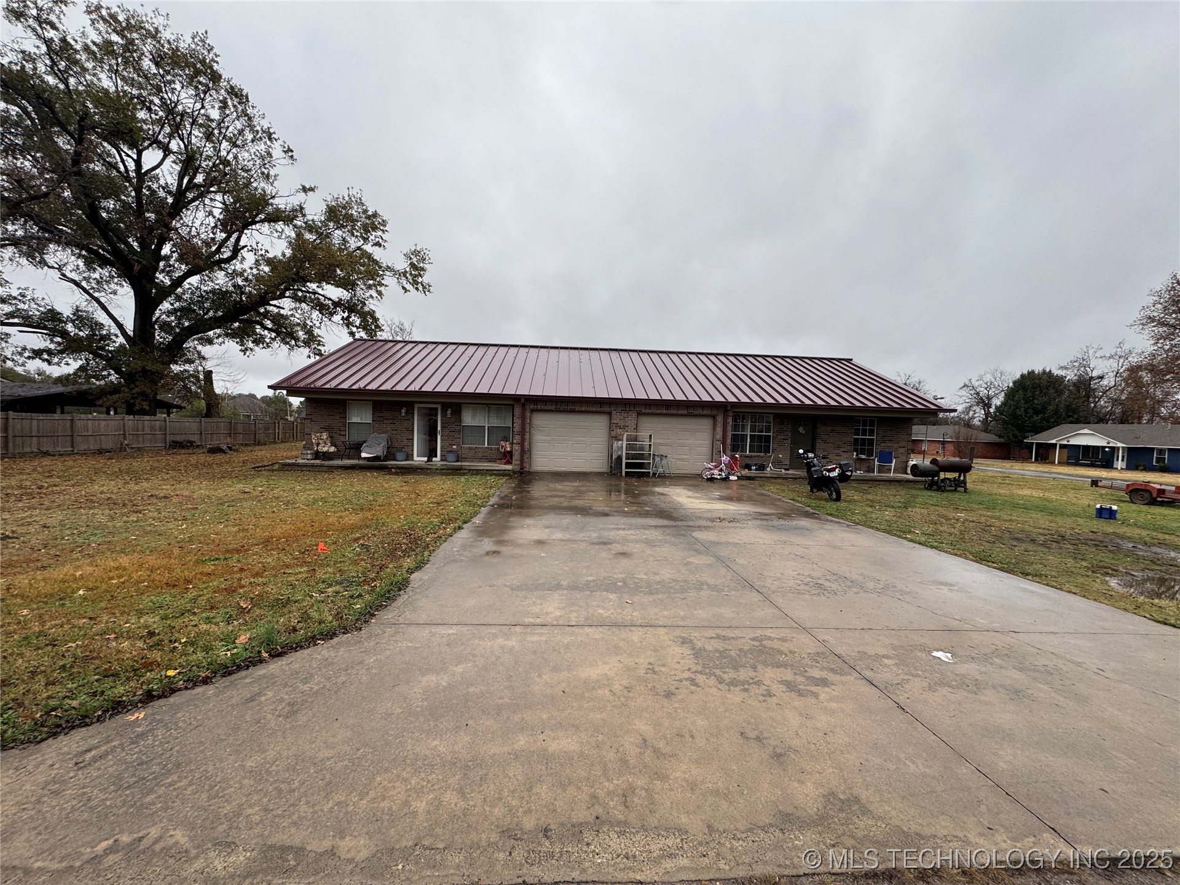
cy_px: 442
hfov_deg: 102.1
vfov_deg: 85.7
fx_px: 477
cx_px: 590
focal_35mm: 14
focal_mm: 2.22
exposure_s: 1/207
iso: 40
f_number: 2.2
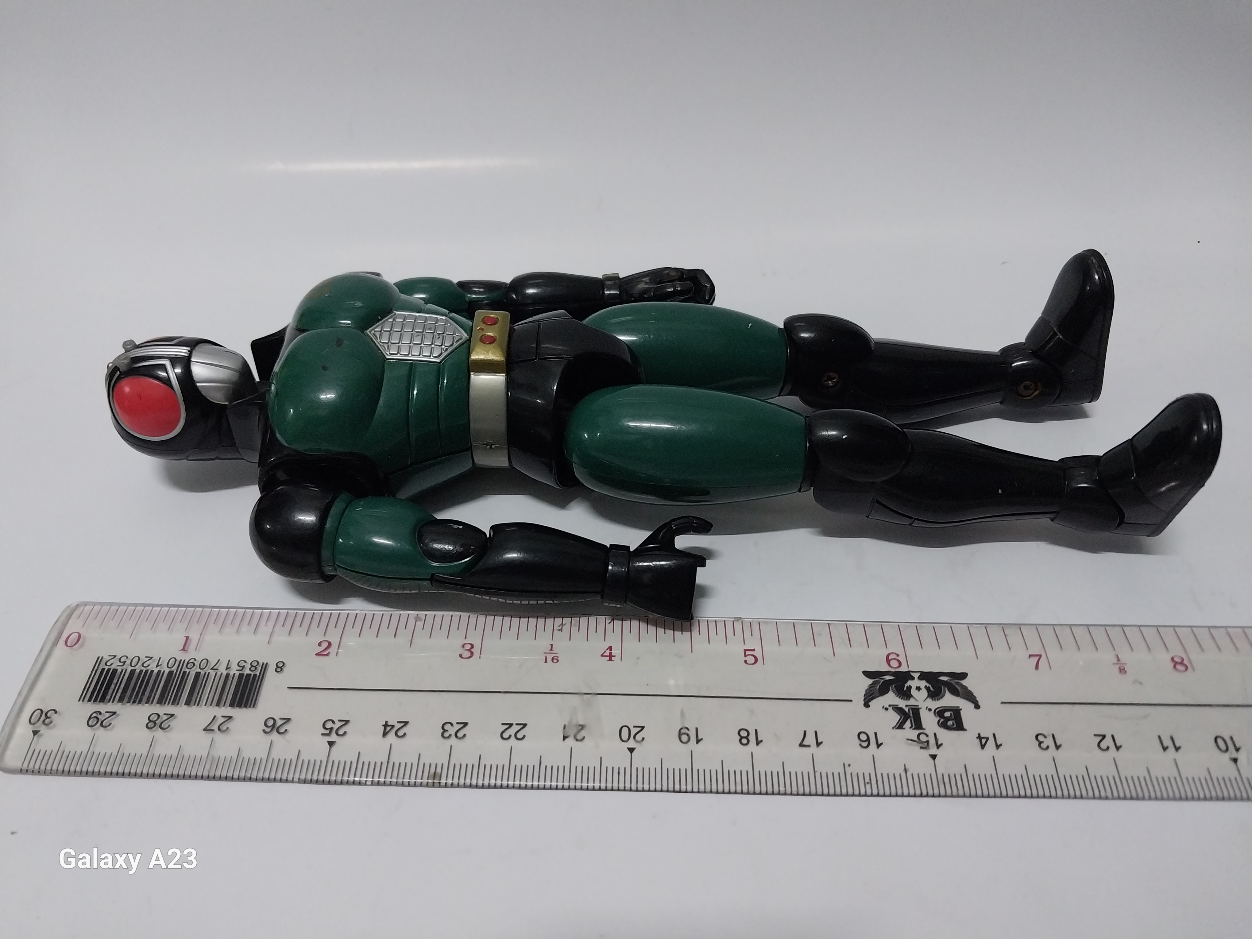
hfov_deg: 67.3
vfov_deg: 53.1
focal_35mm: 26
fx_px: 940
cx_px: 626
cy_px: 470
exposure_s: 1/33
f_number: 1.8
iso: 400
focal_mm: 4
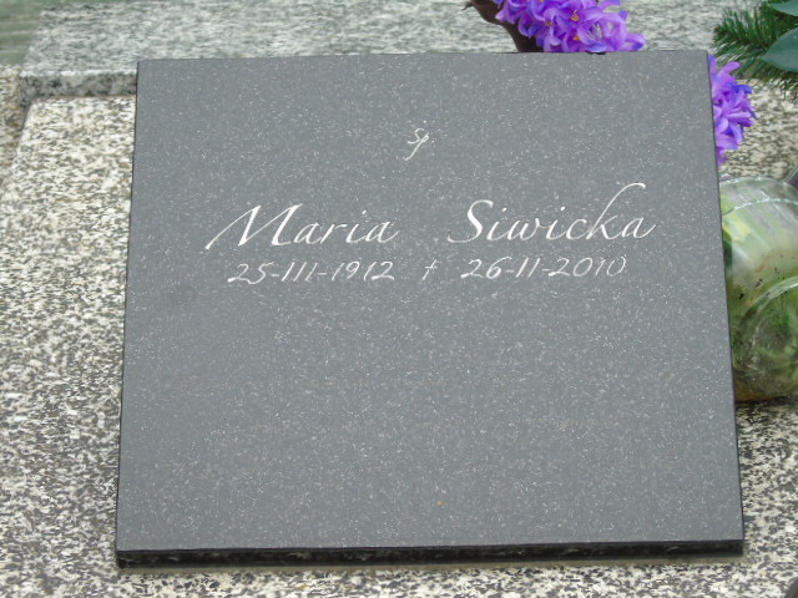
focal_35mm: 142
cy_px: 299
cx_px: 399
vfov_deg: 10.4
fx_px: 3274
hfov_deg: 13.9
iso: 80
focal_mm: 25
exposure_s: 1/125
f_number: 4.7
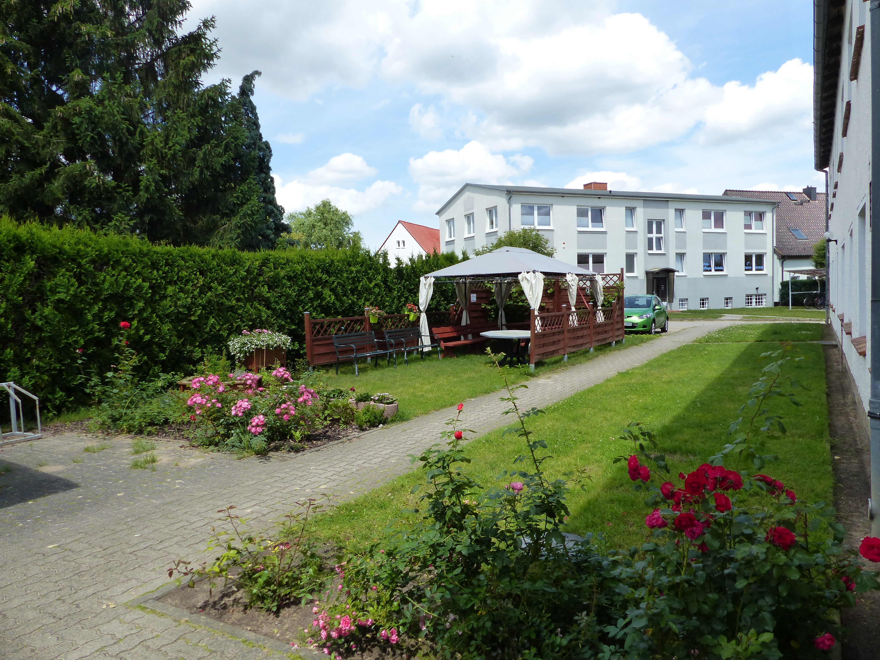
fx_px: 636
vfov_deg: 54.9
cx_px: 440
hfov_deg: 69.4
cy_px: 330
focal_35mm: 25
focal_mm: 4.5
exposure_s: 1/640
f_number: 4
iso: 160
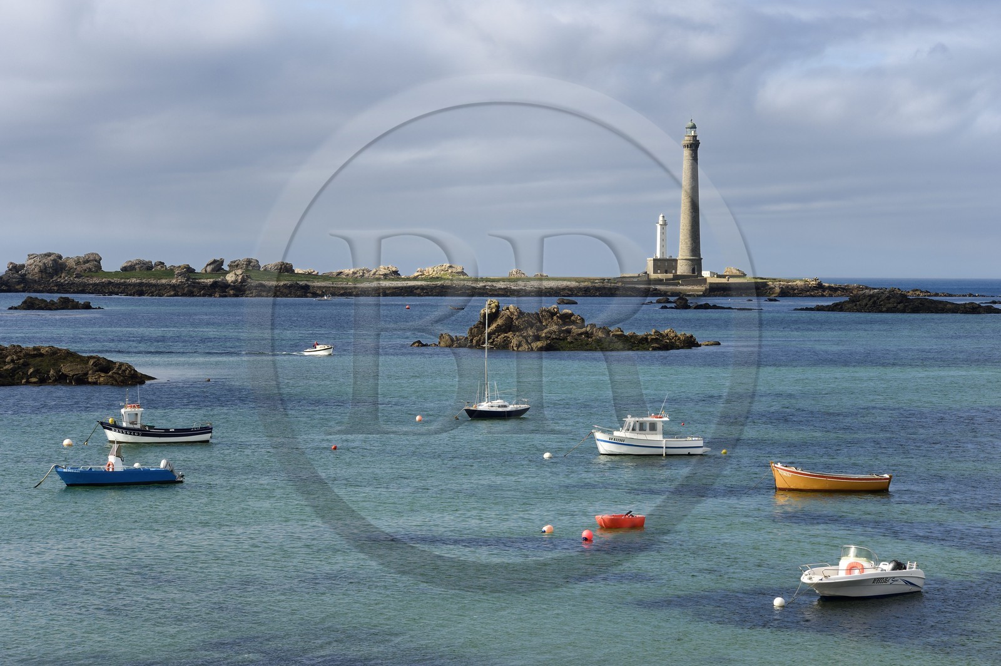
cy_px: 333
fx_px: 2778
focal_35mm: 100
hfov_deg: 20.4
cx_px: 500
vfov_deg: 13.7
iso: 200
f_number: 16
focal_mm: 100
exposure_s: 1/200
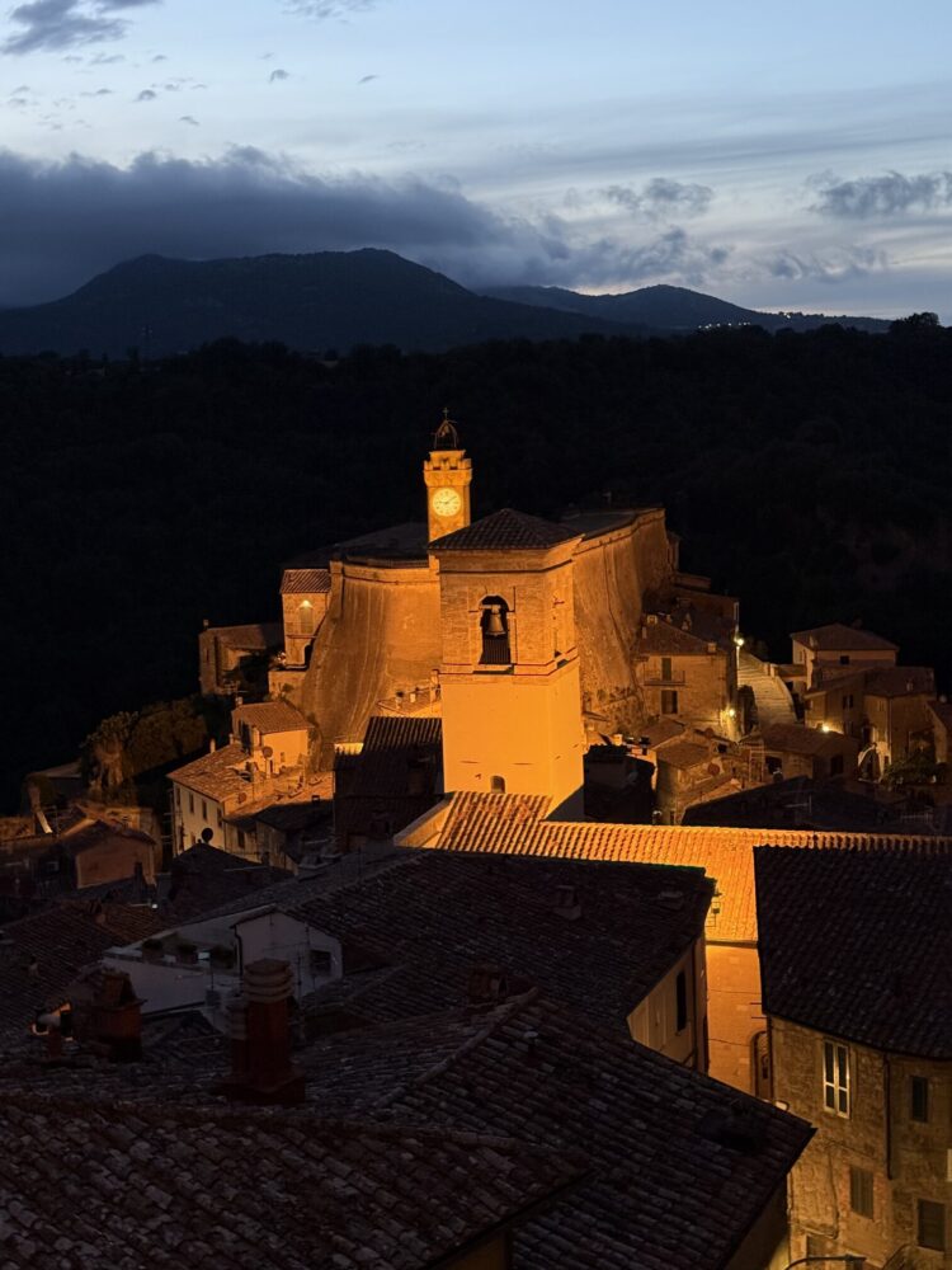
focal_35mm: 48
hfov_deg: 30.3
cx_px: 476
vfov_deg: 39.7
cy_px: 635
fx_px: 1760
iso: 500
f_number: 1.78
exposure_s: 1/25
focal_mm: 6.76
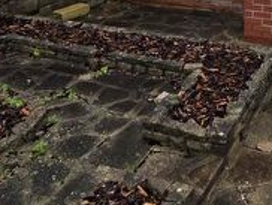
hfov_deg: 35.0
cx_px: 265
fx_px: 393
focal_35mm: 50
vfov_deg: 21.4
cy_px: -146
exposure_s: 1/120
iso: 40
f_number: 1.9
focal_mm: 2.2
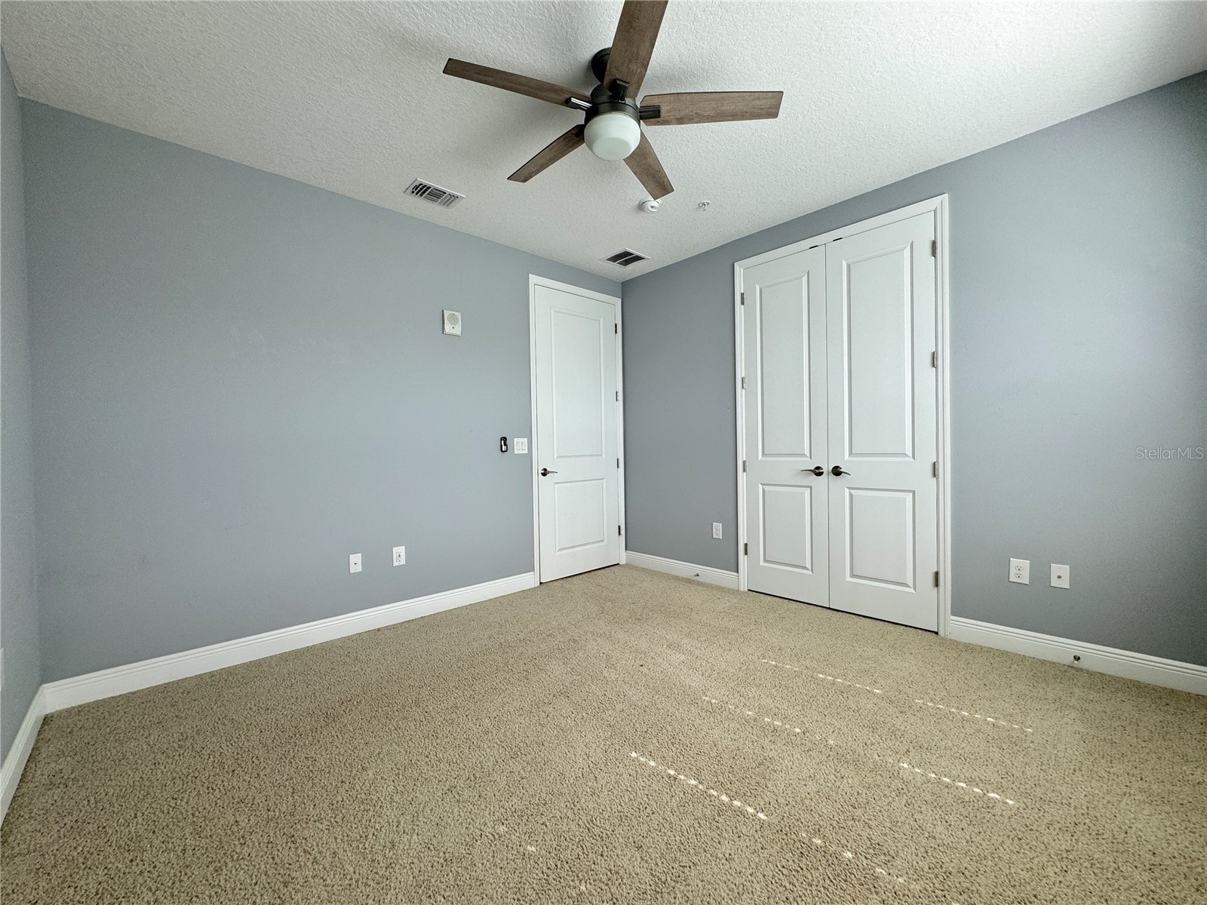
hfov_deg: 102.1
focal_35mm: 14
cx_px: 604
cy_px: 452
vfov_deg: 85.7
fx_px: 488
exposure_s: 1/99
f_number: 2.2
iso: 50
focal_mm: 2.22
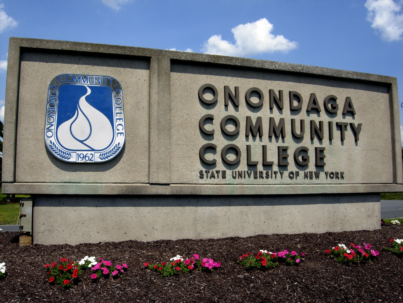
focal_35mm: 36
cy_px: 152
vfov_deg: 39.7
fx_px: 419
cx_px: 202
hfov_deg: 51.4
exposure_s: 1/418
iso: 50
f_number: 6.8
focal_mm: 7.5
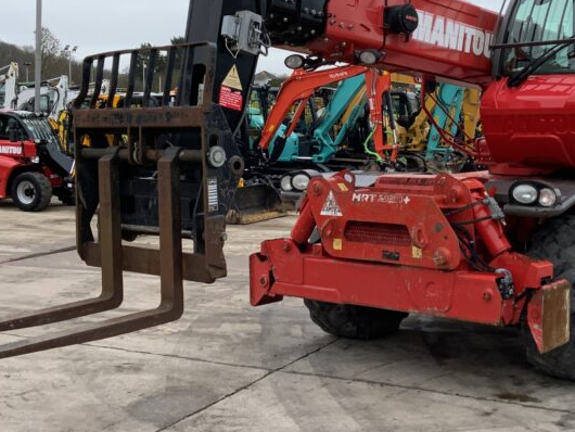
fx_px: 931
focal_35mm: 56
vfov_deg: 26.0
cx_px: 336
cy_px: 144
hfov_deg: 34.3
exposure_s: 1/362
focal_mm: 3
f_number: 1.8
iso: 16
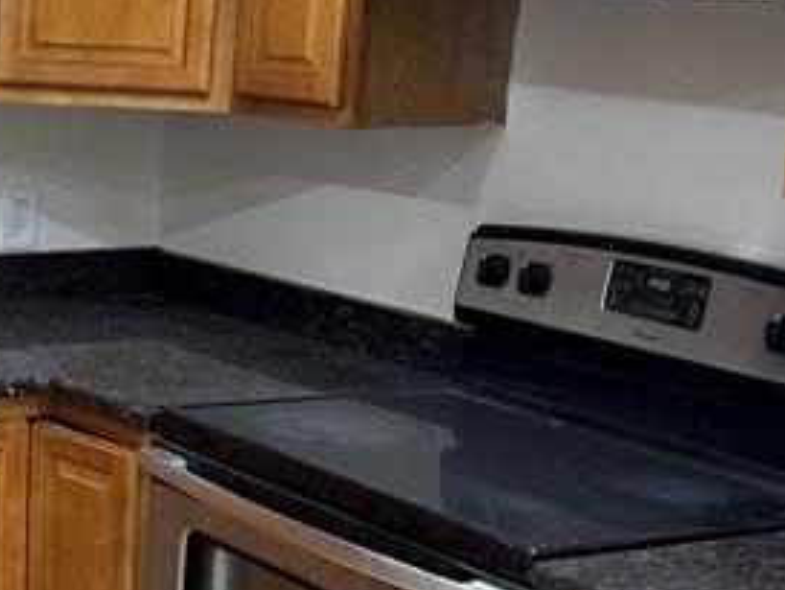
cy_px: 314
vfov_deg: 16.4
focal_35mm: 90
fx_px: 2042
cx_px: -135
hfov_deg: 20.5
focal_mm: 6.76
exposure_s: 1/60
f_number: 1.78
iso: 160
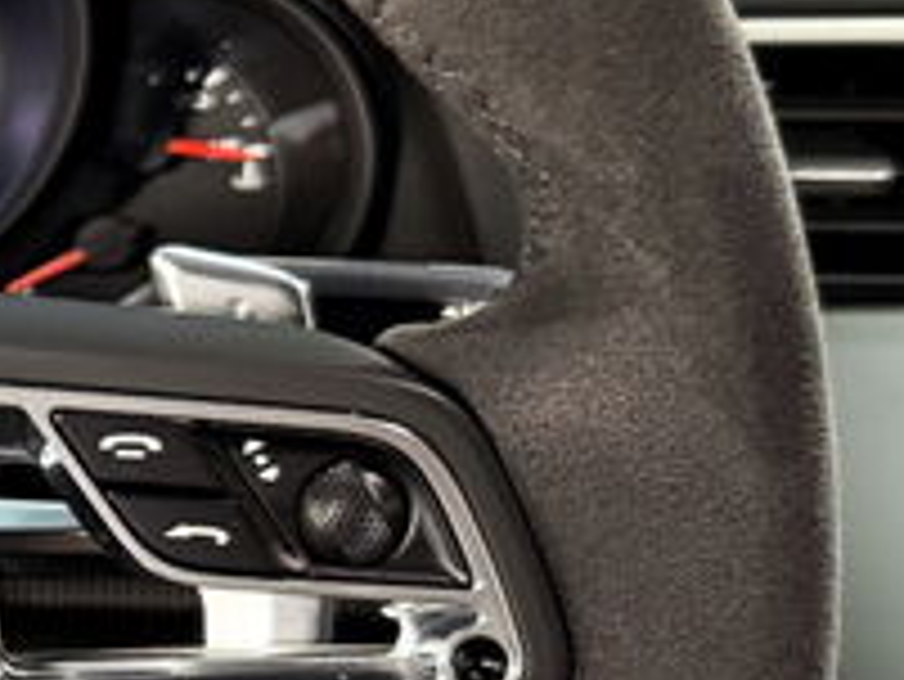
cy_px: 486
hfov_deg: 14.2
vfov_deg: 12.1
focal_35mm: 122
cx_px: -729
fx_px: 3188
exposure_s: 1/50
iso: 800
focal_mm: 6.76
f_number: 1.78
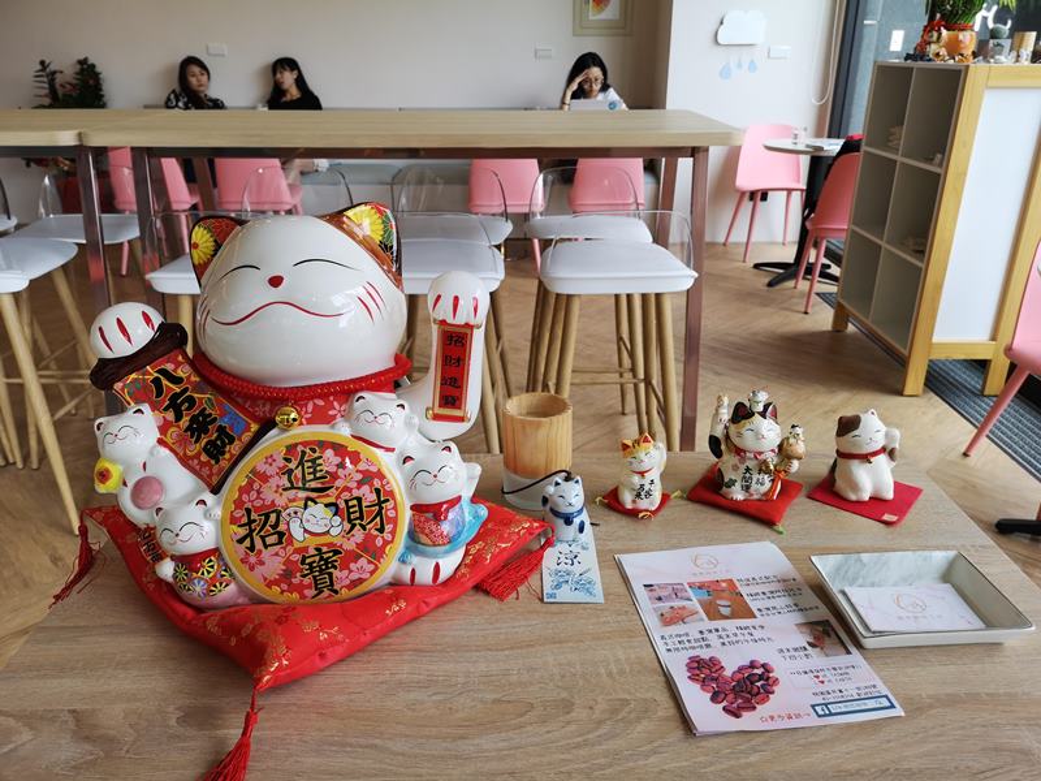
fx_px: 812
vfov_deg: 51.4
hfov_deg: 65.3
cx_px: 520
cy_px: 390
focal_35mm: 27
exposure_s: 1/195
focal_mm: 3.95
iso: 50
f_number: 1.8
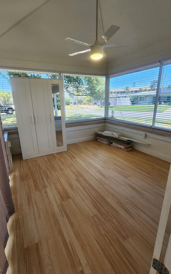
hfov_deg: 78.4
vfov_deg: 105.3
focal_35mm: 14
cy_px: 137
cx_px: 77
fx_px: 104
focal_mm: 2.2
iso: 50
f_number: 2.2
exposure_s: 1/133
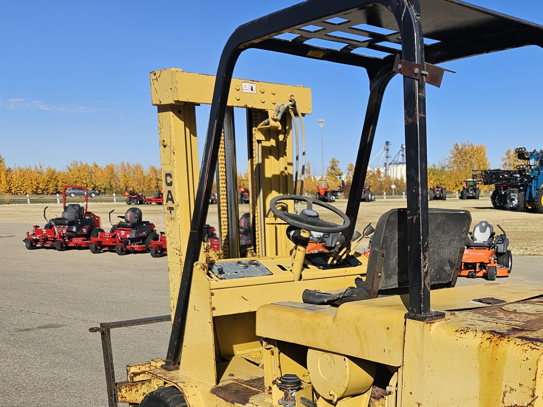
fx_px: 675
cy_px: 342
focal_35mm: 43
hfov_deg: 42.6
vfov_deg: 32.4
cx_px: 400
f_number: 1.8
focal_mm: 5.4
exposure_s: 1/2657
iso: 25
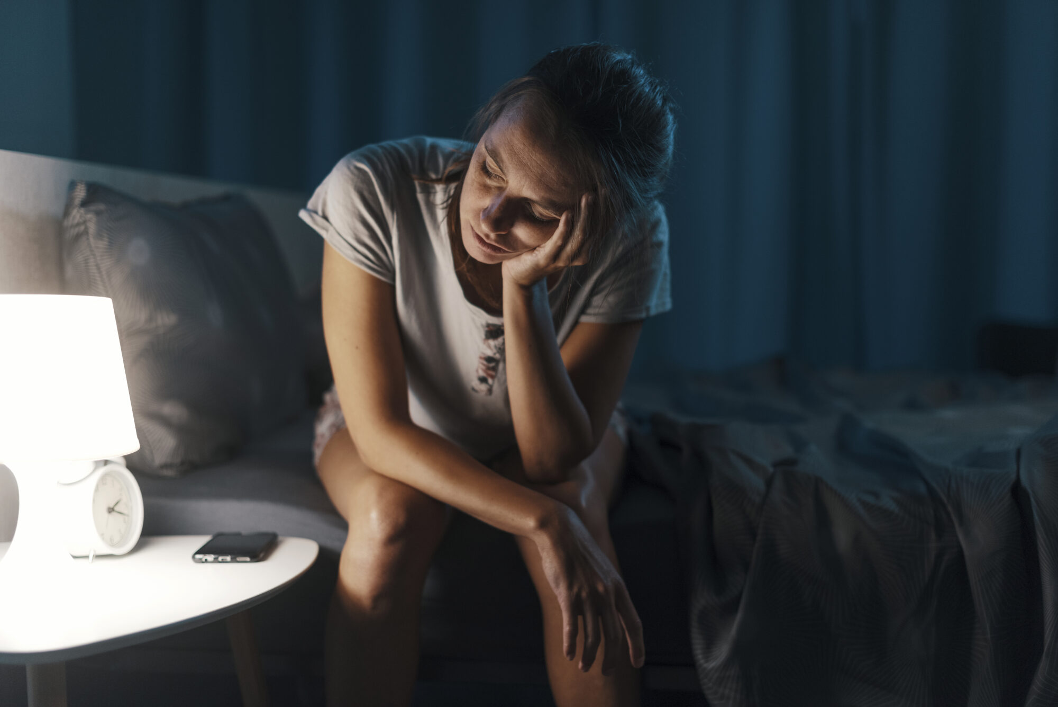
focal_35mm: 50
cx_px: 529
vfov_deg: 27.0
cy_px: 354
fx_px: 1470
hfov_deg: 39.6
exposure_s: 1/80
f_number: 2
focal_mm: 50
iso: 400
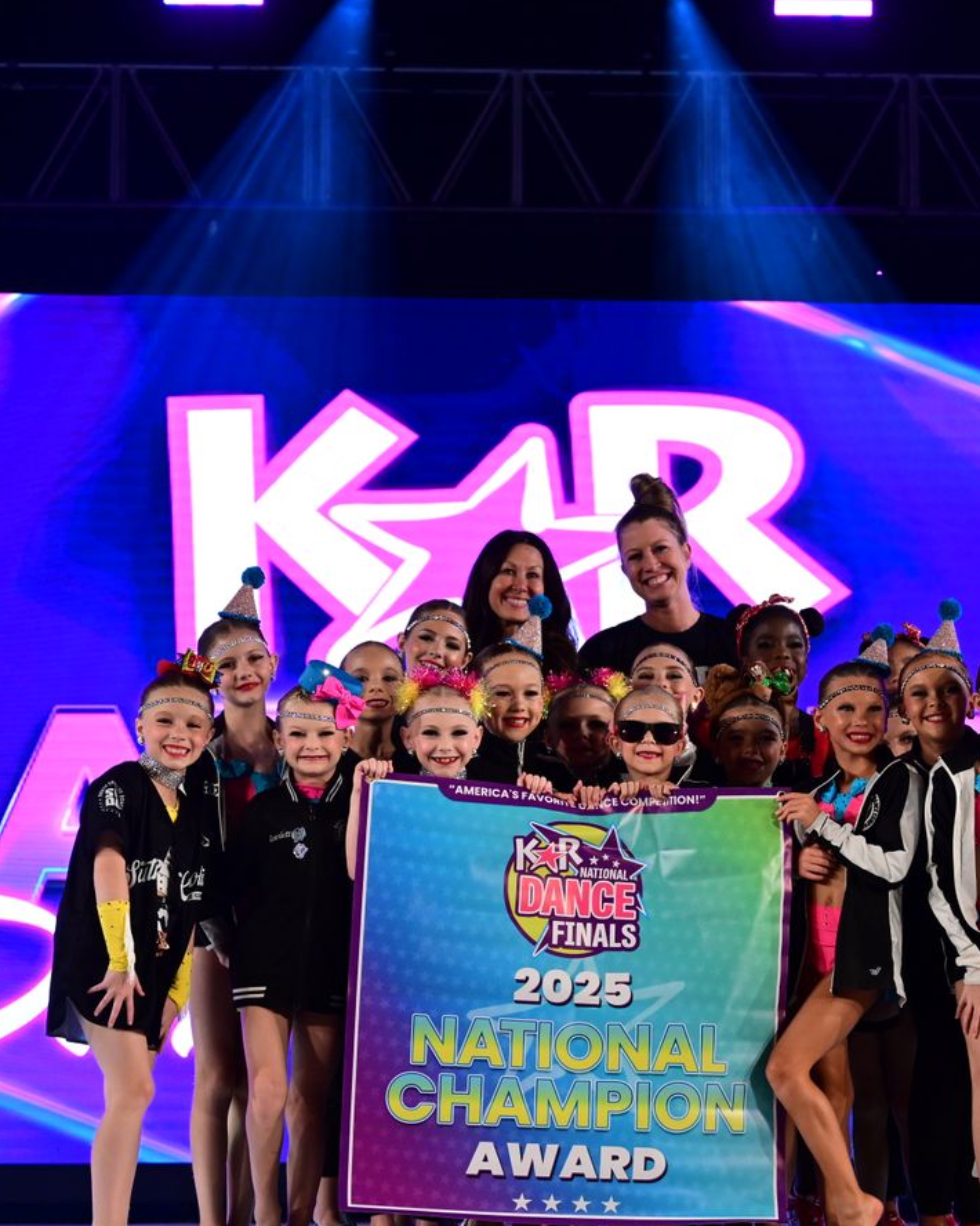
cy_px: 638
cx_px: 730
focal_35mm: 111
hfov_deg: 13.8
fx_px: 4026
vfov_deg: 17.3
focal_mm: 70
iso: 2000
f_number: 3.2
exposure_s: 1/800
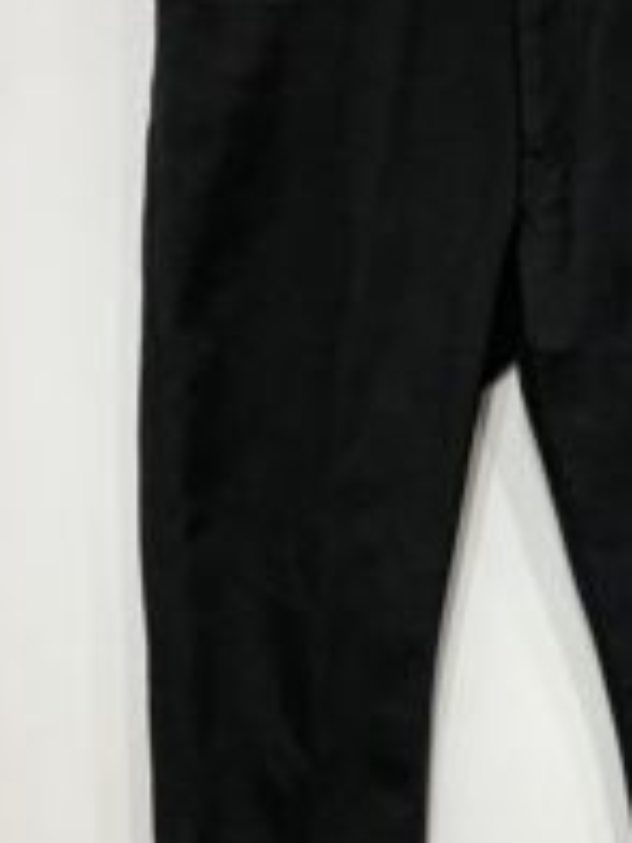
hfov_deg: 24.7
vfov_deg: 33.2
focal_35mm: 57
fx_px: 1388
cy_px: 611
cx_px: 602
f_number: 1.8
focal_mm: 3.99
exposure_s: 1/50
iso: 125
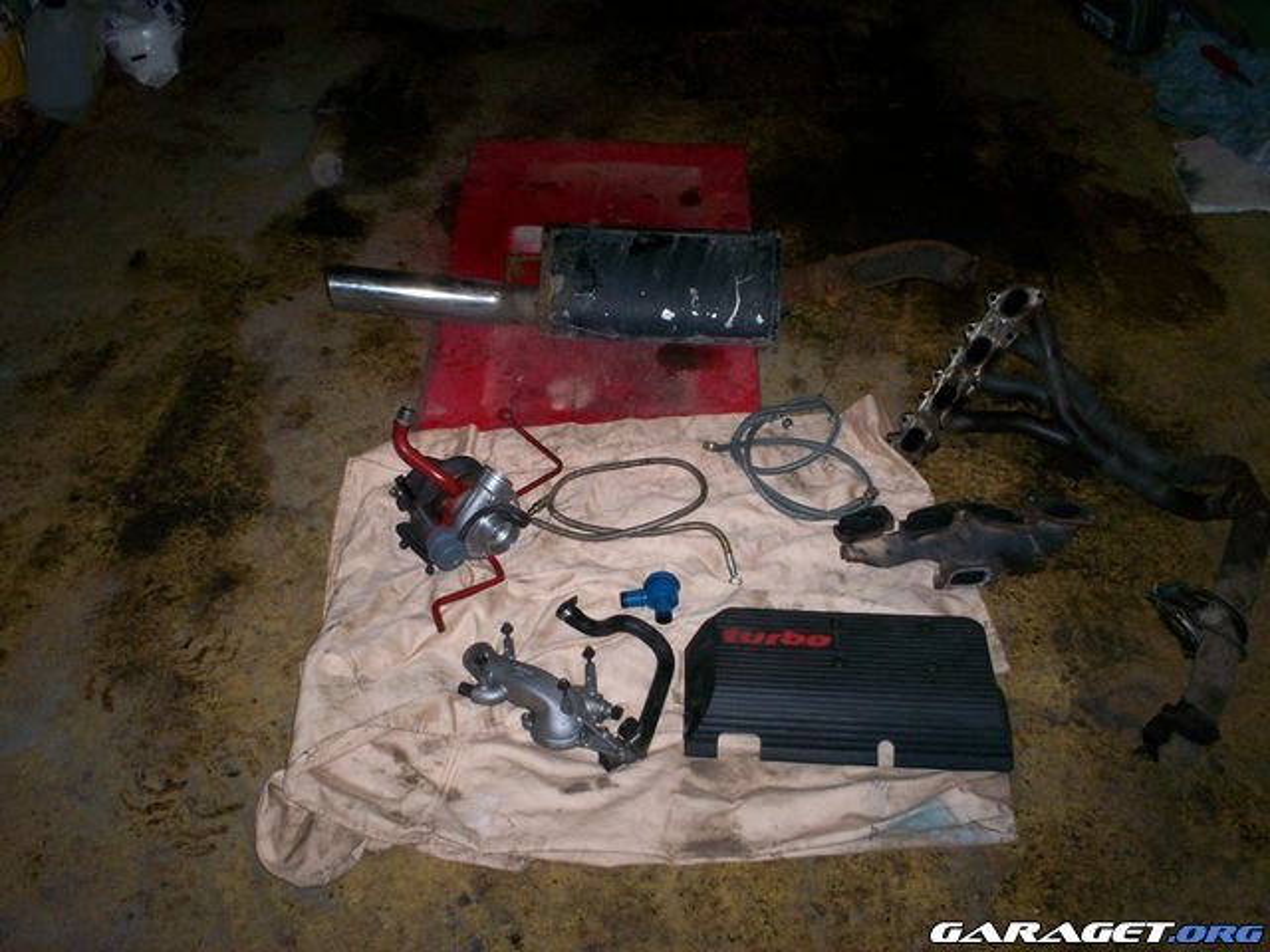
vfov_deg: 39.7
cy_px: 476
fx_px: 1321
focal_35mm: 36
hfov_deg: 51.4
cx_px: 635
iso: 140
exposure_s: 1/60
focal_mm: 6
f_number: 4.5
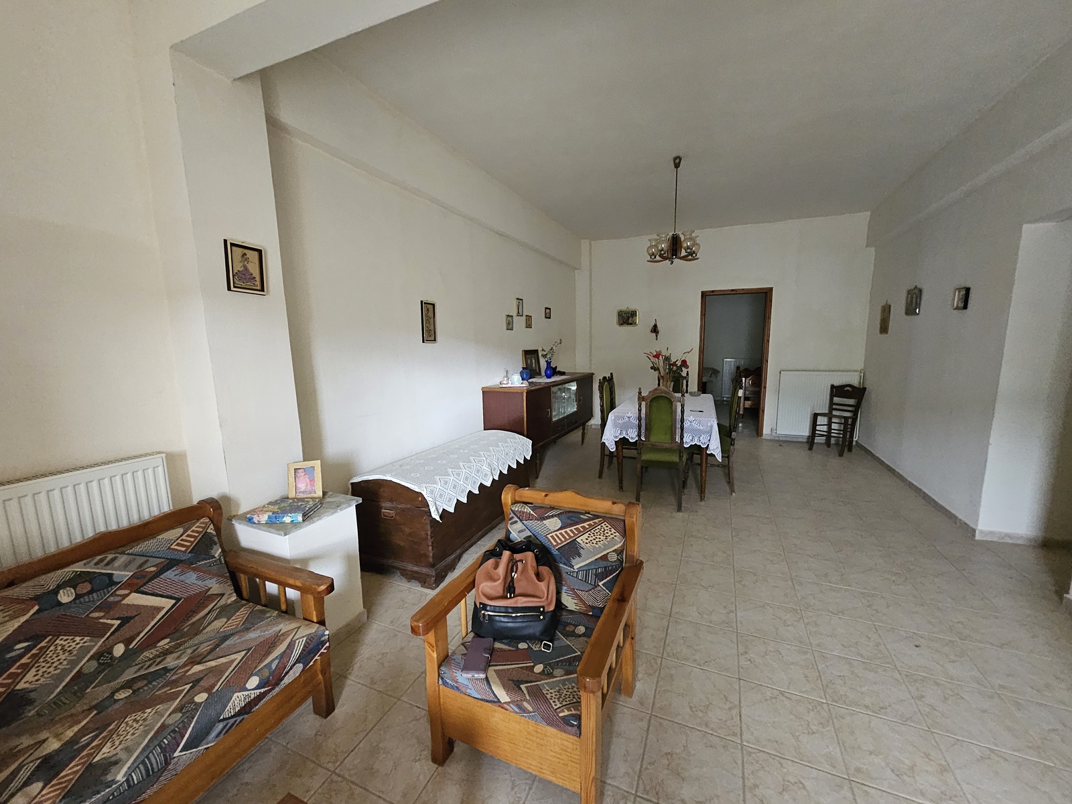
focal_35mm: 13
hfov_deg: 106.2
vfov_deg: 89.9
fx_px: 403
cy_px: 402
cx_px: 536
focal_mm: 1.74
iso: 800
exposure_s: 1/33
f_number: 2.2
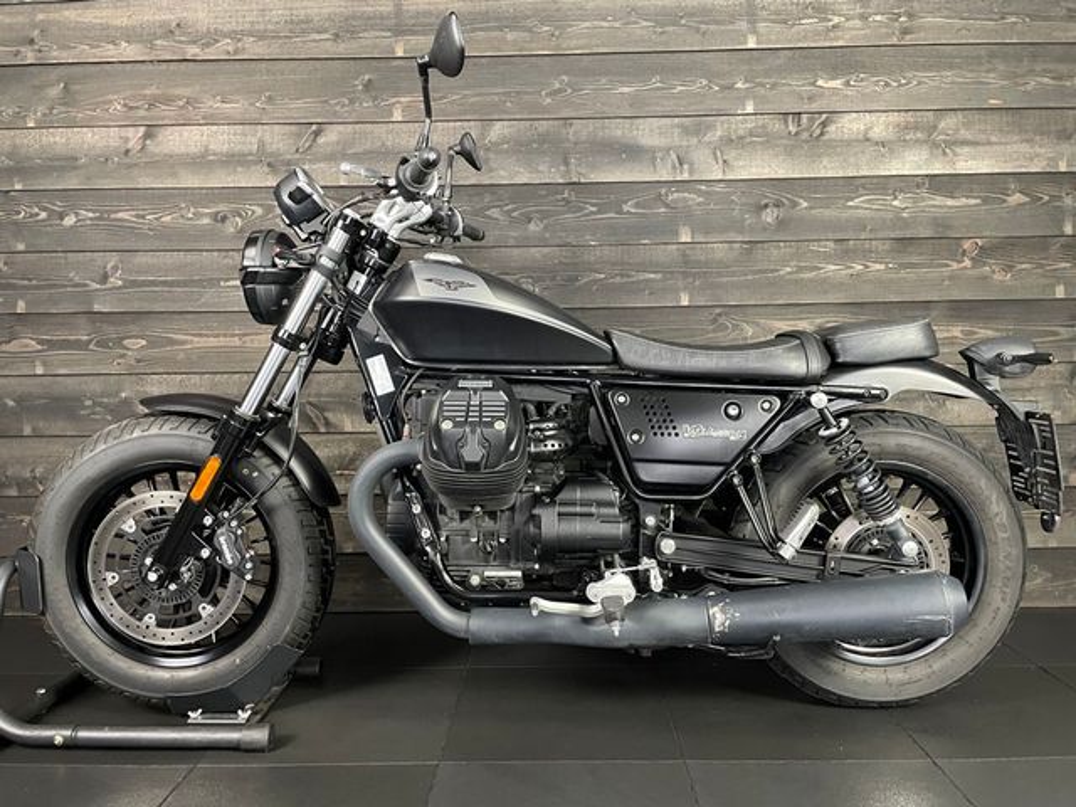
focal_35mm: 26
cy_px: 404
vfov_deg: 53.1
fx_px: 808
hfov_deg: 67.3
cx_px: 538
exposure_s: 1/33
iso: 400
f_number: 1.6
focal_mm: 4.2
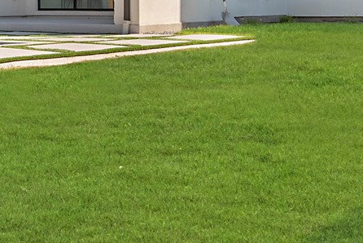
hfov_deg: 26.7
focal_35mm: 73
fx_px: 737
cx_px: 34
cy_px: -7
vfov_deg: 18.2
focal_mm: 10
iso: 100
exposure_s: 1/80
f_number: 11
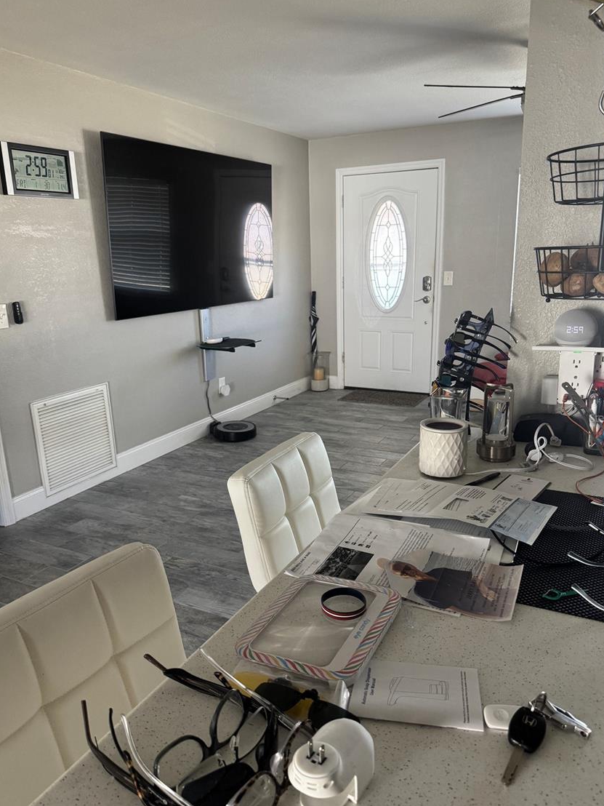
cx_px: 313
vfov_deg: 67.3
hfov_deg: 53.1
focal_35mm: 26
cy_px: 418
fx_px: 605
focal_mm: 6.76
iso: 250
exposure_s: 1/60
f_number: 1.78
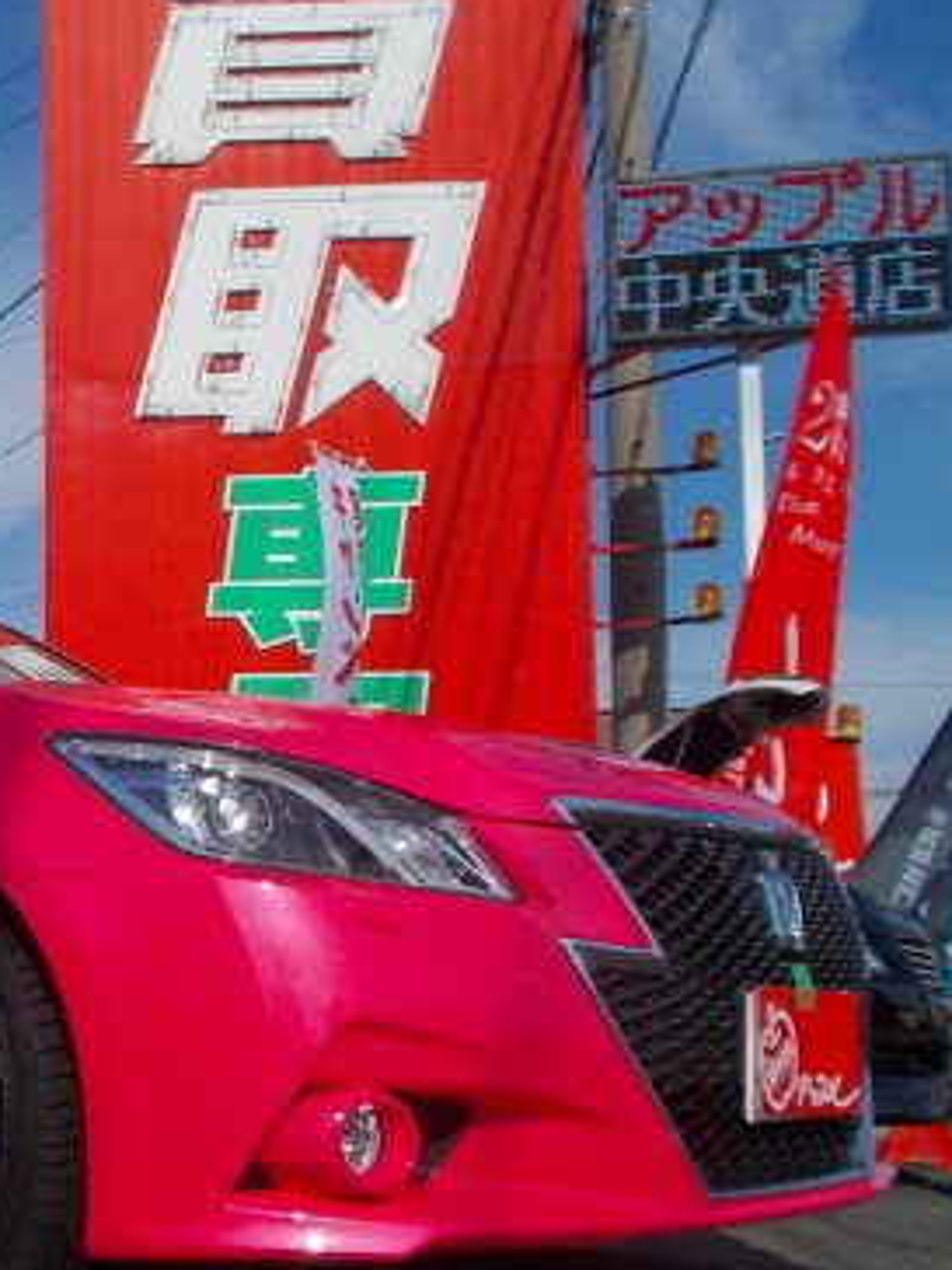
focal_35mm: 51
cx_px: -73
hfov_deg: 26.5
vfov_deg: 37.2
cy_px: 827
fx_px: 1870
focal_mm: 4.1
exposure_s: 1/1250
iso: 80
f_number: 3.3
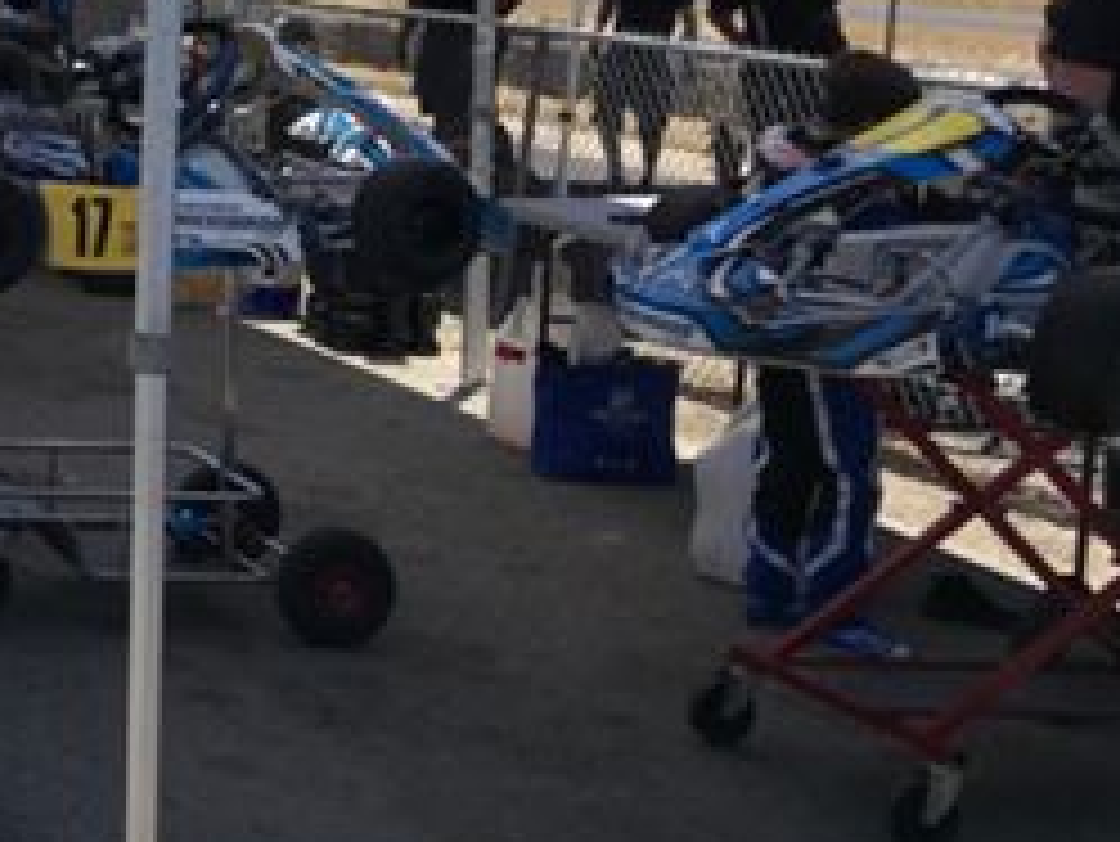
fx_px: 2622
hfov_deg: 21.4
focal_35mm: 81
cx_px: -405
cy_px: 32
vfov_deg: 17.8
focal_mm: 3.99
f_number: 1.8
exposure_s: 1/2457
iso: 20
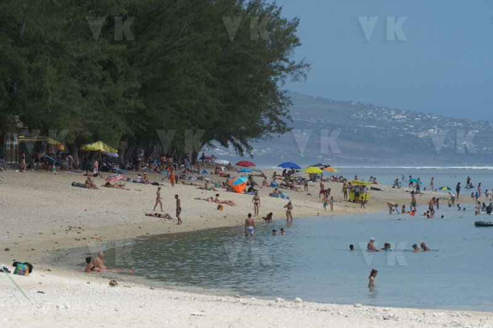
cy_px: 164
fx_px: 4107
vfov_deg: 4.6
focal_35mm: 300
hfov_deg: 6.9
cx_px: 246
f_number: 8
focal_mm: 200
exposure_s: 1/1250
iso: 100
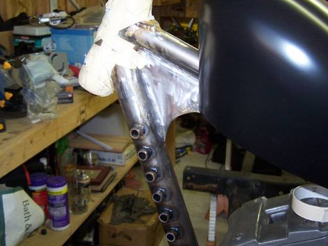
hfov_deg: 43.8
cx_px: 176
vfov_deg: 33.6
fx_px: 408
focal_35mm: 43
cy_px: 108
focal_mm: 6.3
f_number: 2.8
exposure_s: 1/60
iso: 140
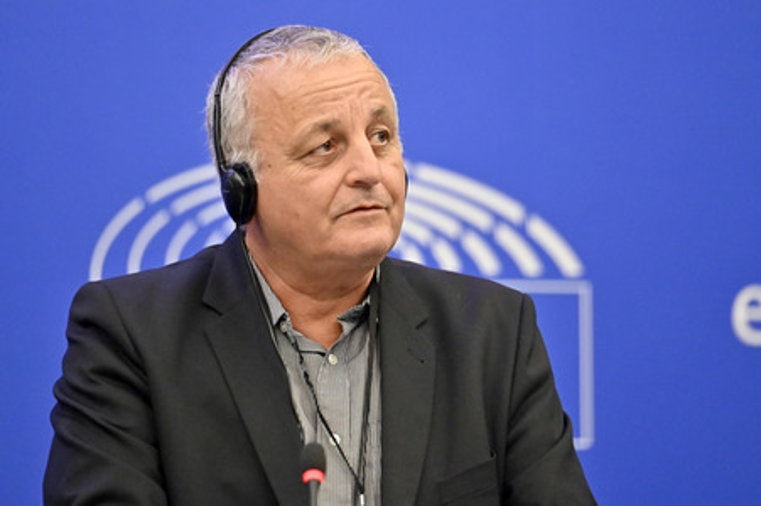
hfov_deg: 10.3
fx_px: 4225
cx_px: 380
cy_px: 253
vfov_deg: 6.9
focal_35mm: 200
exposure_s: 1/800
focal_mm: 200
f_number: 2.8
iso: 5000
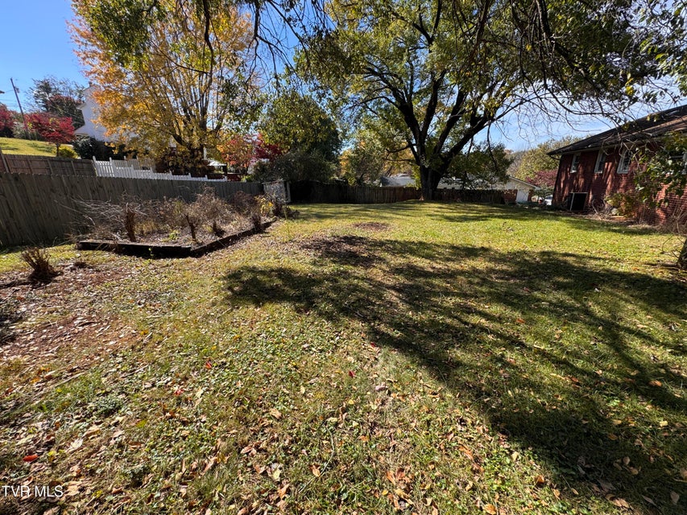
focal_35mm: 14
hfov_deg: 102.1
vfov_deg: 85.7
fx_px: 278
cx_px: 344
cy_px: 258
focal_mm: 2.22
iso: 50
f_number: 2.2
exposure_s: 1/610
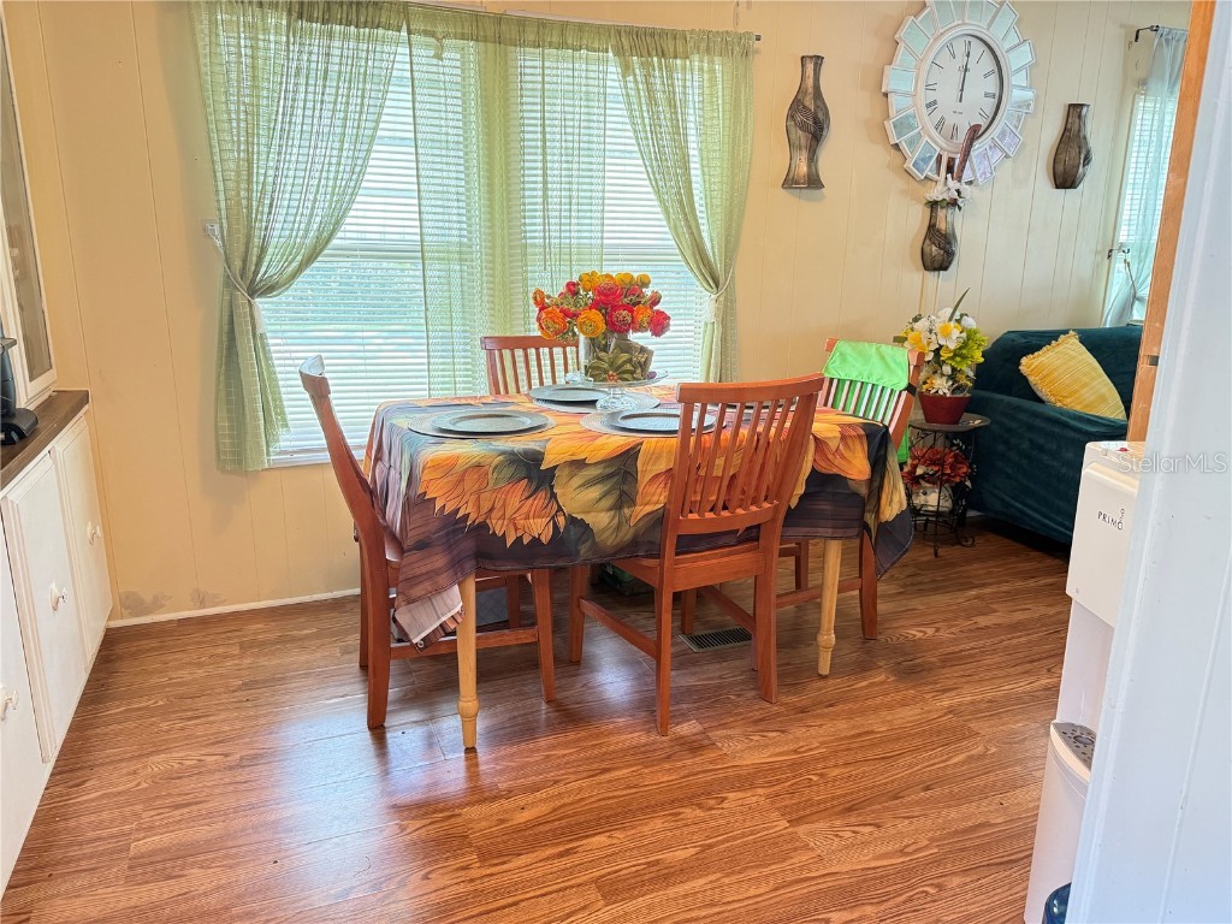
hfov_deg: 71.6
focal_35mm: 24
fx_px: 854
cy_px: 462
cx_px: 616
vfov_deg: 56.8
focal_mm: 6.76
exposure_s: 1/60
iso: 400
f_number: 1.78
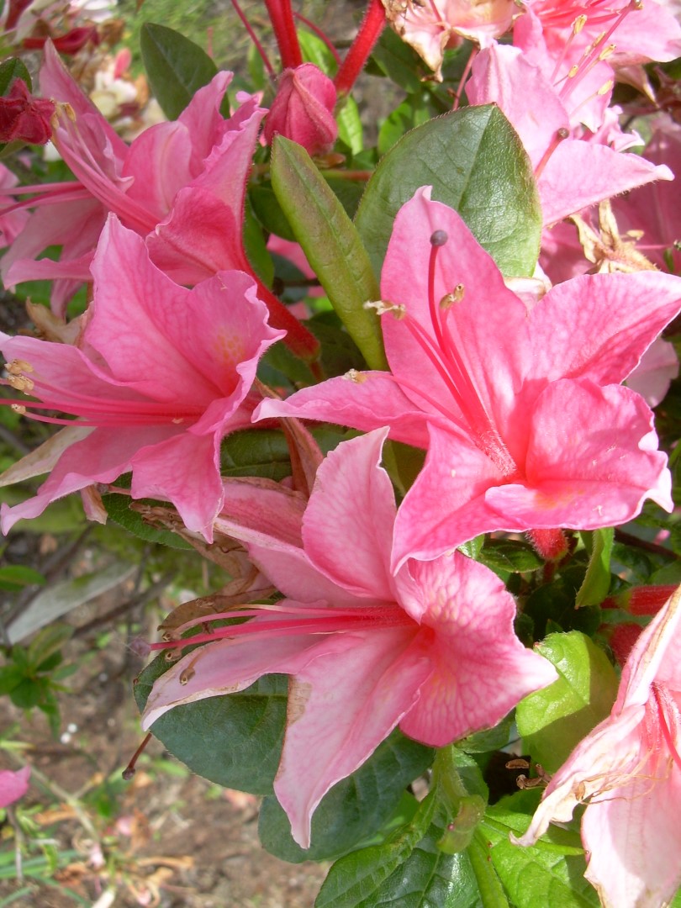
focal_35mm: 38
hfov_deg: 37.7
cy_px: 454
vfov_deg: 49.0
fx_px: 997
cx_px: 340
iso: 50
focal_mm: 6.3
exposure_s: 1/177
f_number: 4.6
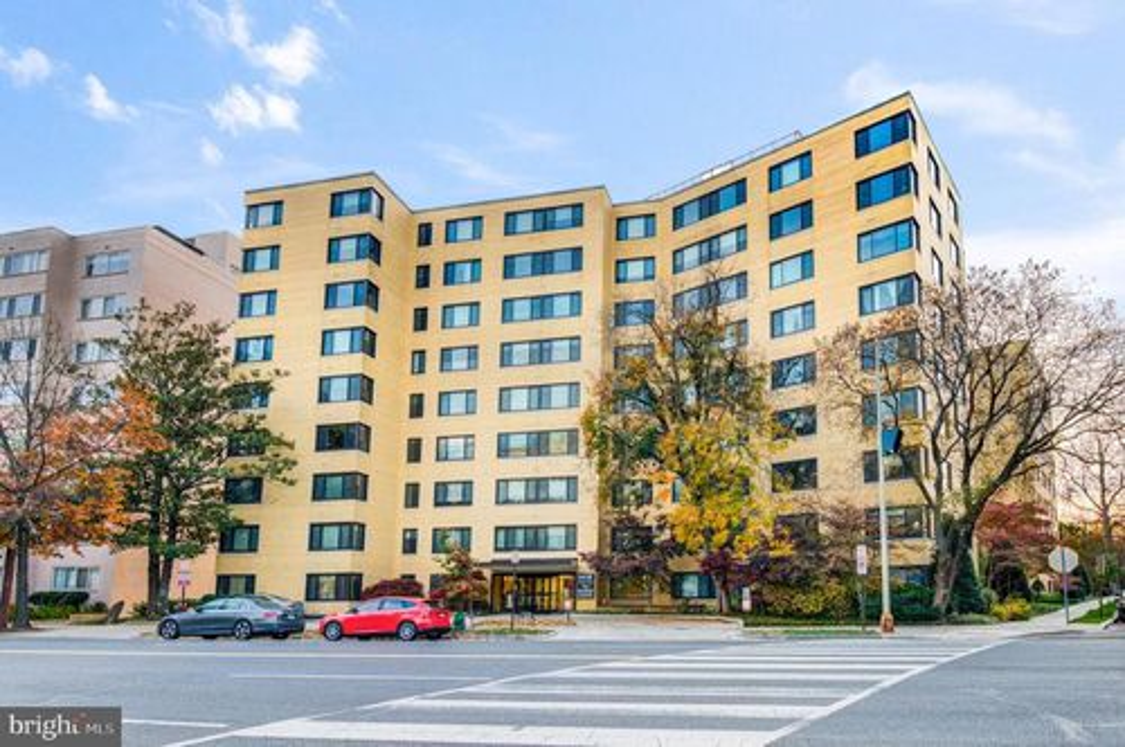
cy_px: 374
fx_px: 593
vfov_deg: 64.4
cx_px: 562
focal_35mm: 19
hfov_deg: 87.0
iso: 200
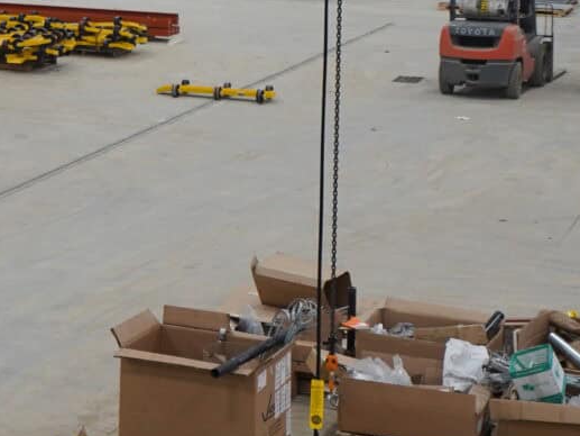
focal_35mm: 125
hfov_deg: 15.1
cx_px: -165
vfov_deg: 11.6
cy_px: -109
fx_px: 2095
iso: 1000
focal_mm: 35
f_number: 4
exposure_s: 1/160
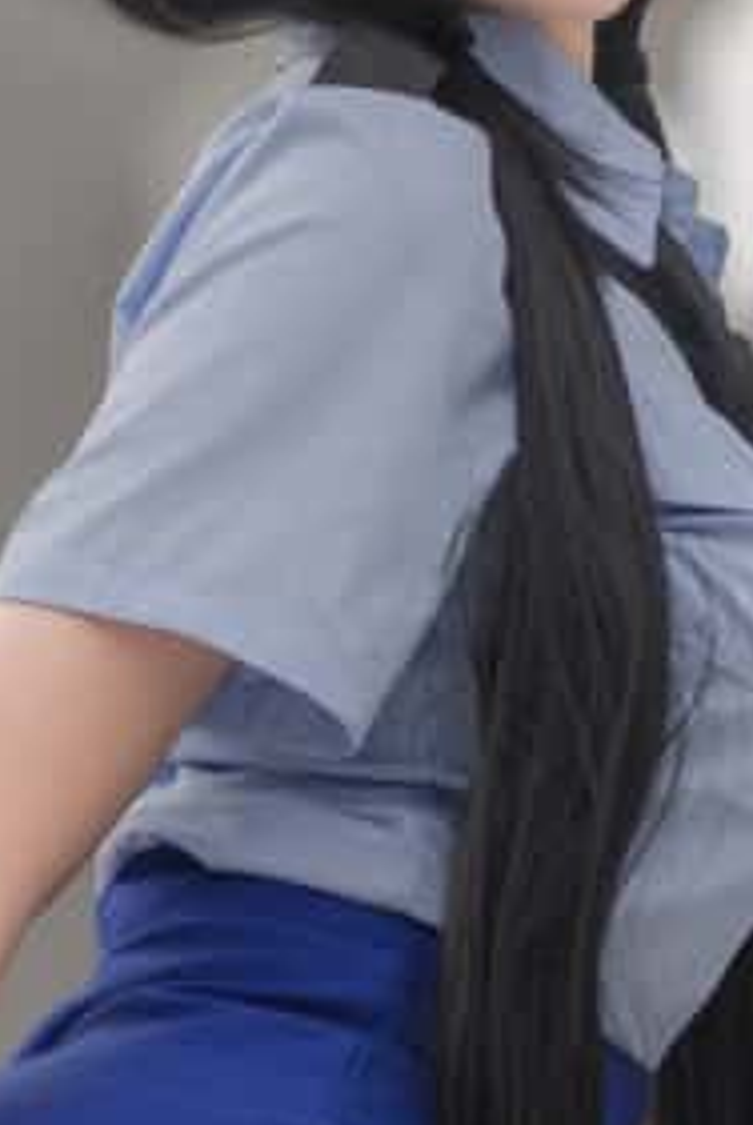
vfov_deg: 5.7
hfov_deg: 3.8
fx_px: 11329
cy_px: 625
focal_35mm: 362
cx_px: 180
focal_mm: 85
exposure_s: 1/1000
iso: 100
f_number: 2.2
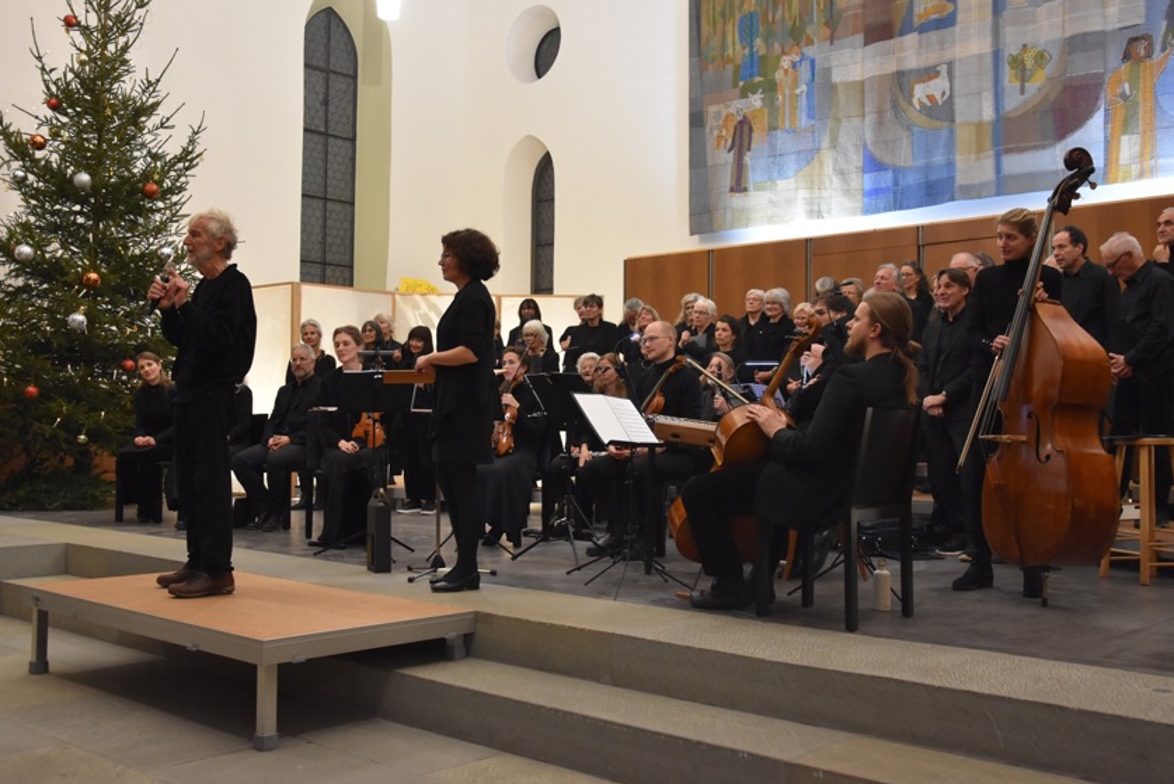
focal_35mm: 37
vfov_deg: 36.0
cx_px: 589
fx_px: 1207
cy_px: 384
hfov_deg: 51.9
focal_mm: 24
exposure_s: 1/60
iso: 2800
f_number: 4
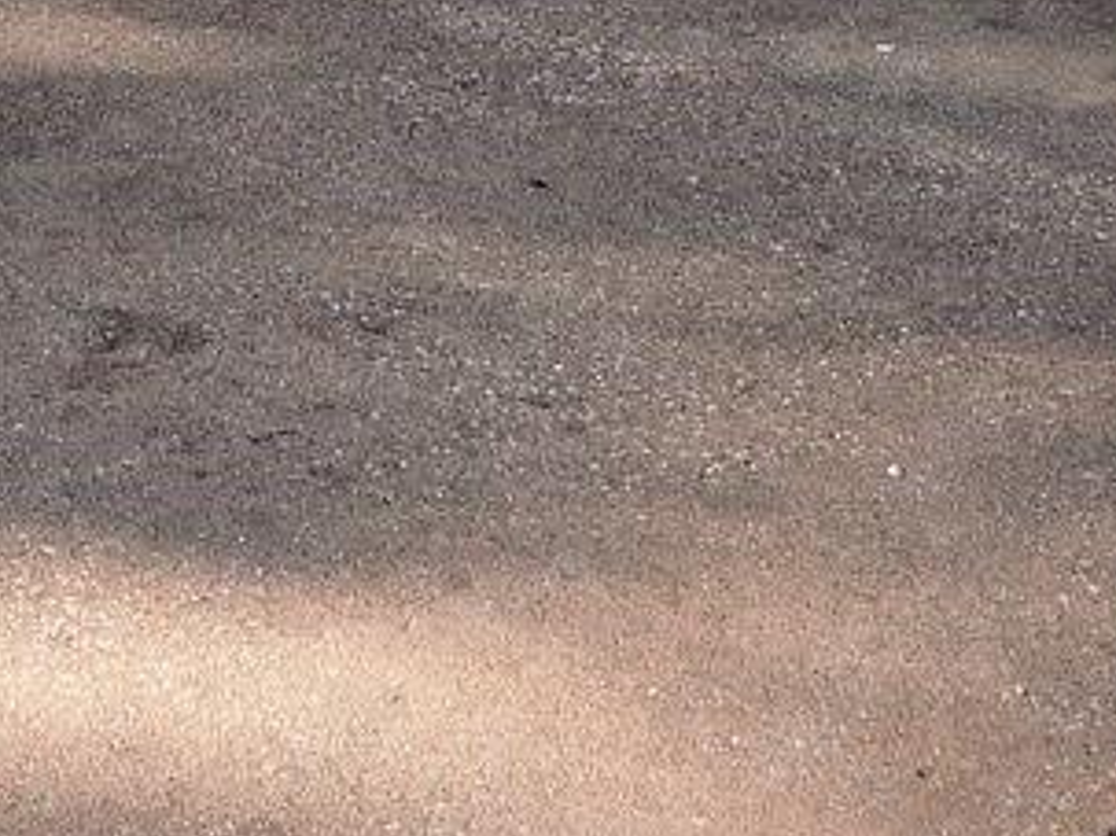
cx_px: -302
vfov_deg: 11.7
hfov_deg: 17.8
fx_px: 3352
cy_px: -1171
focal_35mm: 104
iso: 400
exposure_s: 1/250
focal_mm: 16
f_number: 8
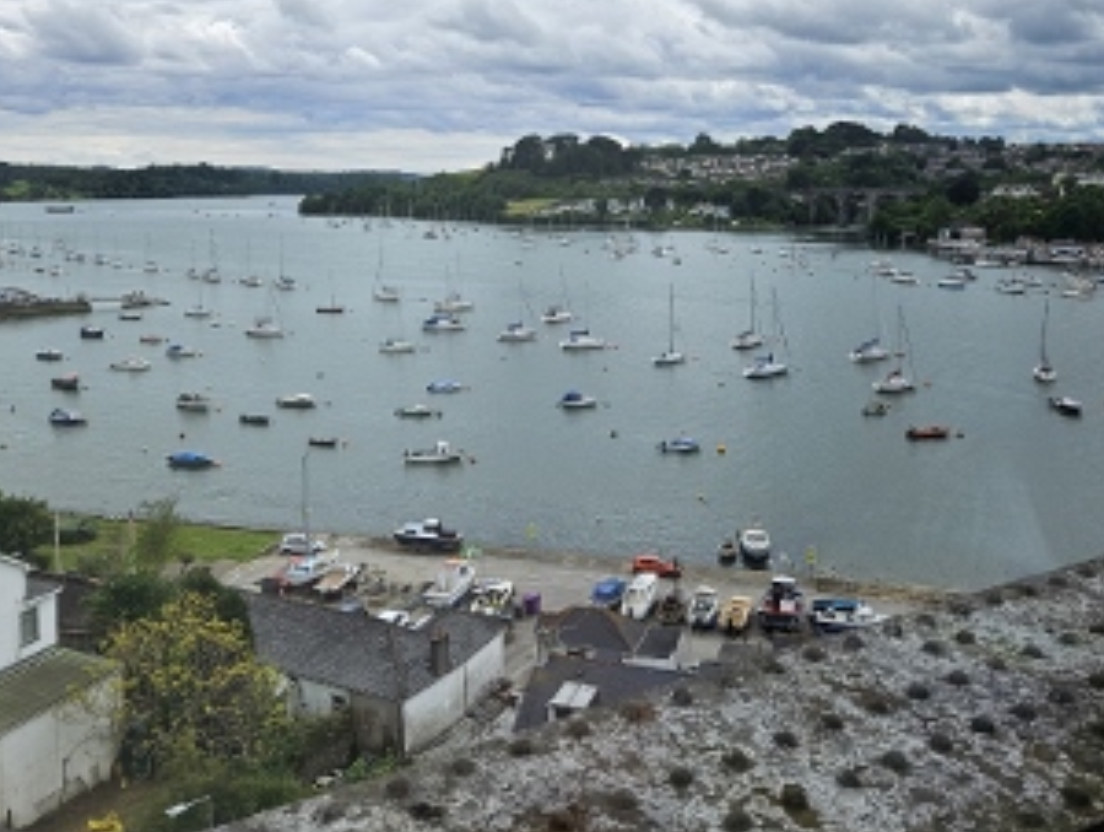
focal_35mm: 36
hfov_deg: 51.3
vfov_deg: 39.3
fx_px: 1150
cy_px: 278
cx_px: 559
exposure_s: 1/2000
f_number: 1.8
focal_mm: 5.4
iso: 40
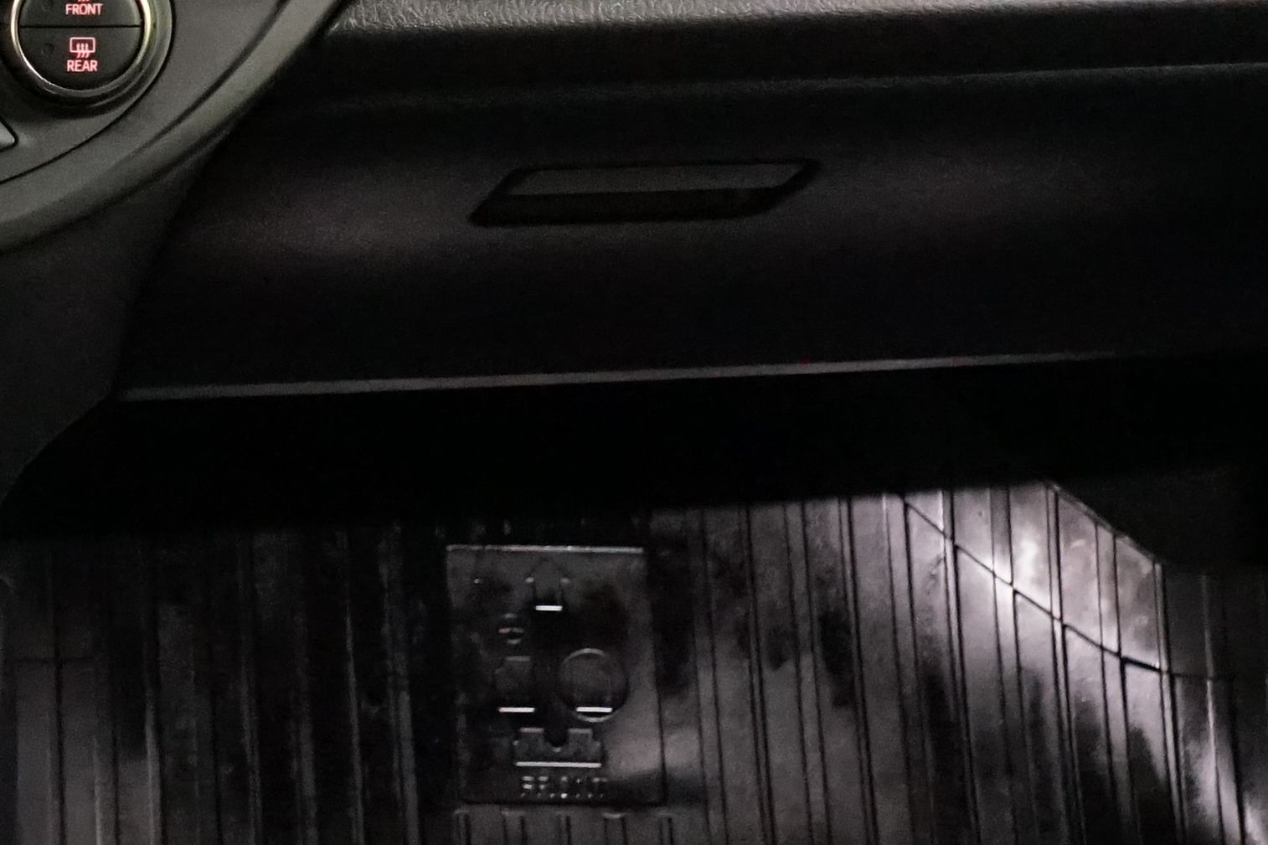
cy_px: 261
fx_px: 3909
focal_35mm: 111
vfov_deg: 12.3
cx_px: -382
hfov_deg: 17.3
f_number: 6.3
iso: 6400
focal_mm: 28
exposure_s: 1/30
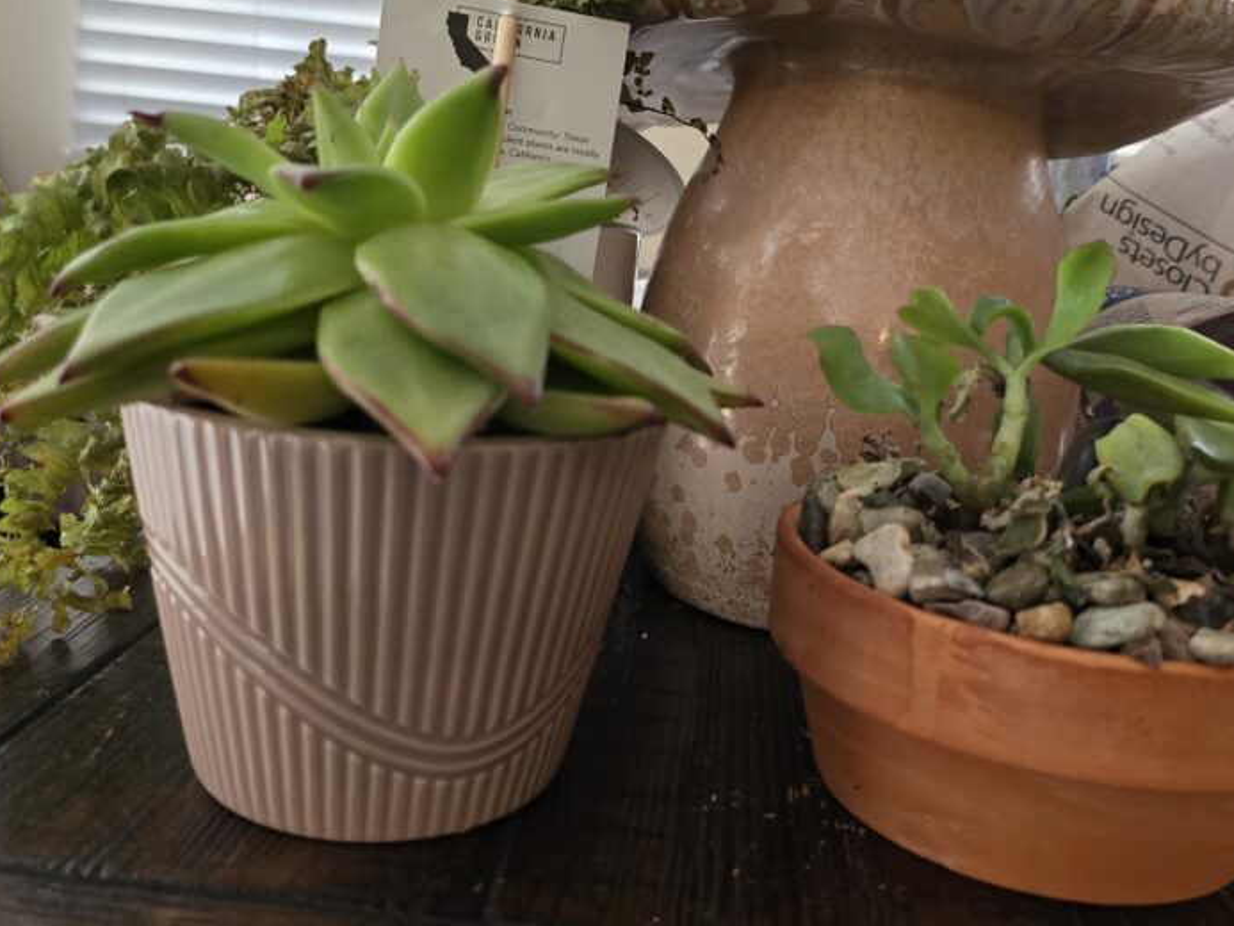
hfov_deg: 53.8
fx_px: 1212
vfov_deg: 41.5
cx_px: 693
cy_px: 356
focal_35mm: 34
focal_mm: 6.3
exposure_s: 1/60
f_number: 1.7
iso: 640
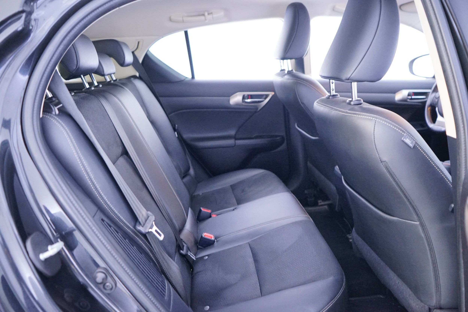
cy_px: 156
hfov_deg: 65.5
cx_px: 234
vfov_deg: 46.4
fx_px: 364
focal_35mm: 28
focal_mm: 28
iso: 3200
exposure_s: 1/10
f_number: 3.5
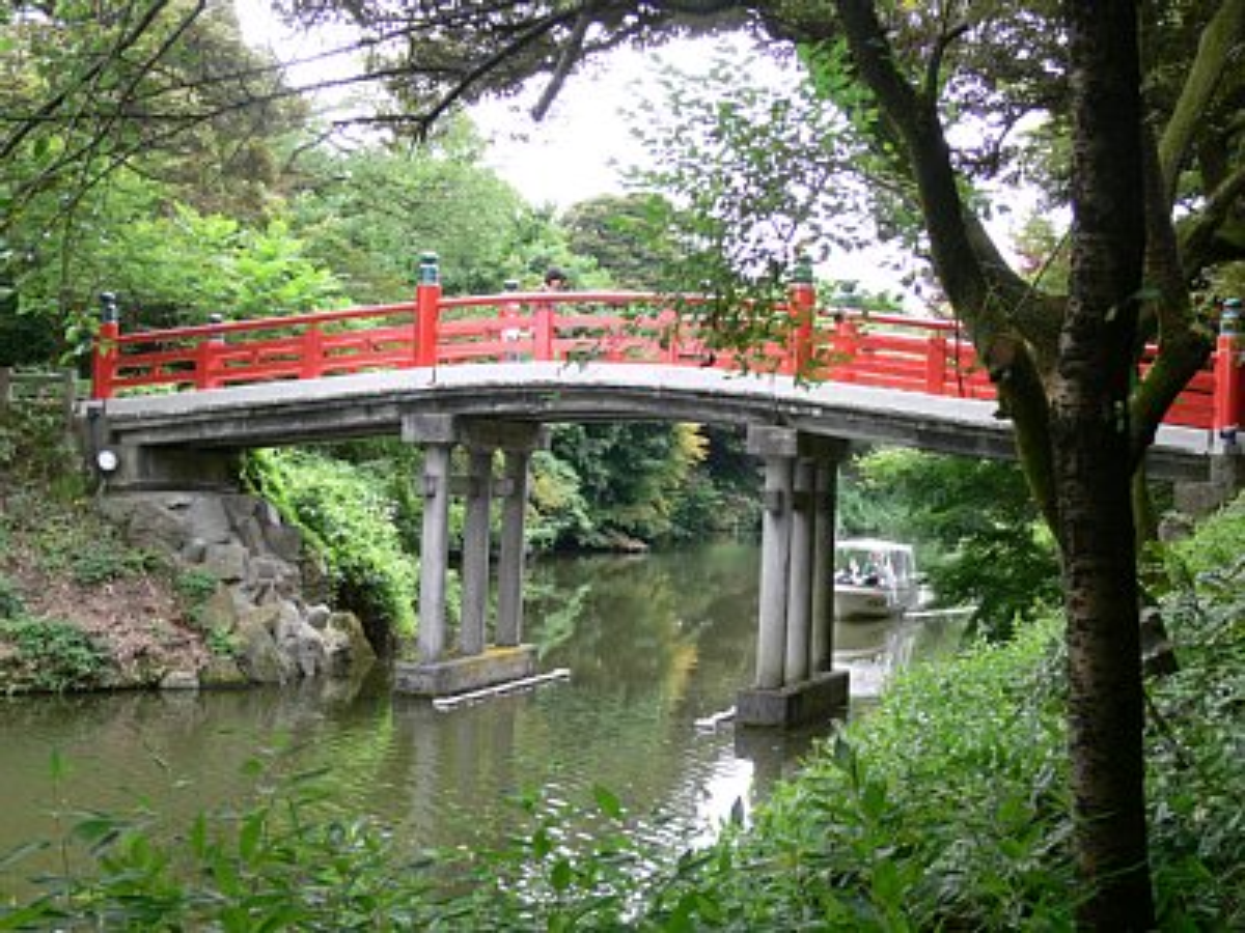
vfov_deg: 31.5
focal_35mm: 46
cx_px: 622
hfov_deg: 41.2
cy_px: 466
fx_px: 1654
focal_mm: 9.7
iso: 80
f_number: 4
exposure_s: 1/125
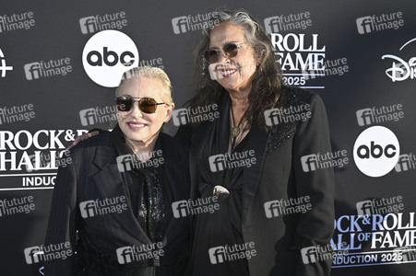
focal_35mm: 63
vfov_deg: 21.5
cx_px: 208
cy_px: 138
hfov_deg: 31.9
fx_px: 727
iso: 250
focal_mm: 63
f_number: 8
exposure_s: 1/320
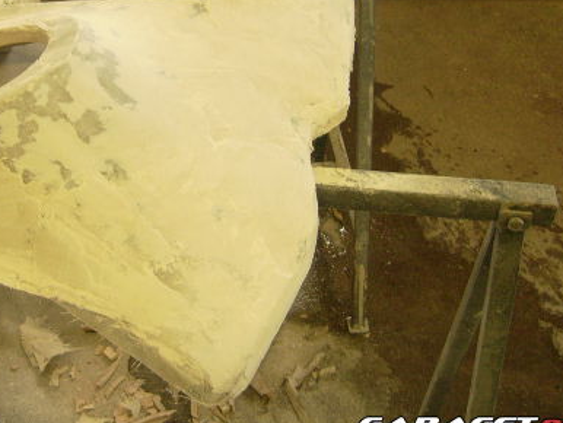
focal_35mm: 58
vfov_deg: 24.9
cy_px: 89
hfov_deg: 32.6
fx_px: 944
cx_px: 141
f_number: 2.8
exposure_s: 1/60
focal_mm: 5.95
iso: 100
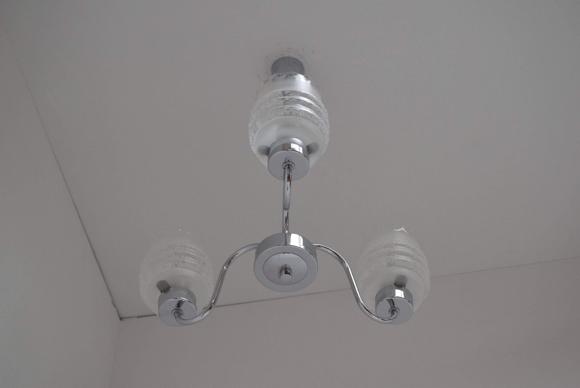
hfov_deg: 24.6
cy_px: 194
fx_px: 1330
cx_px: 290
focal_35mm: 82
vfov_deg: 16.6
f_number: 6.3
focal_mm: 55
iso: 1600
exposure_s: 1/160
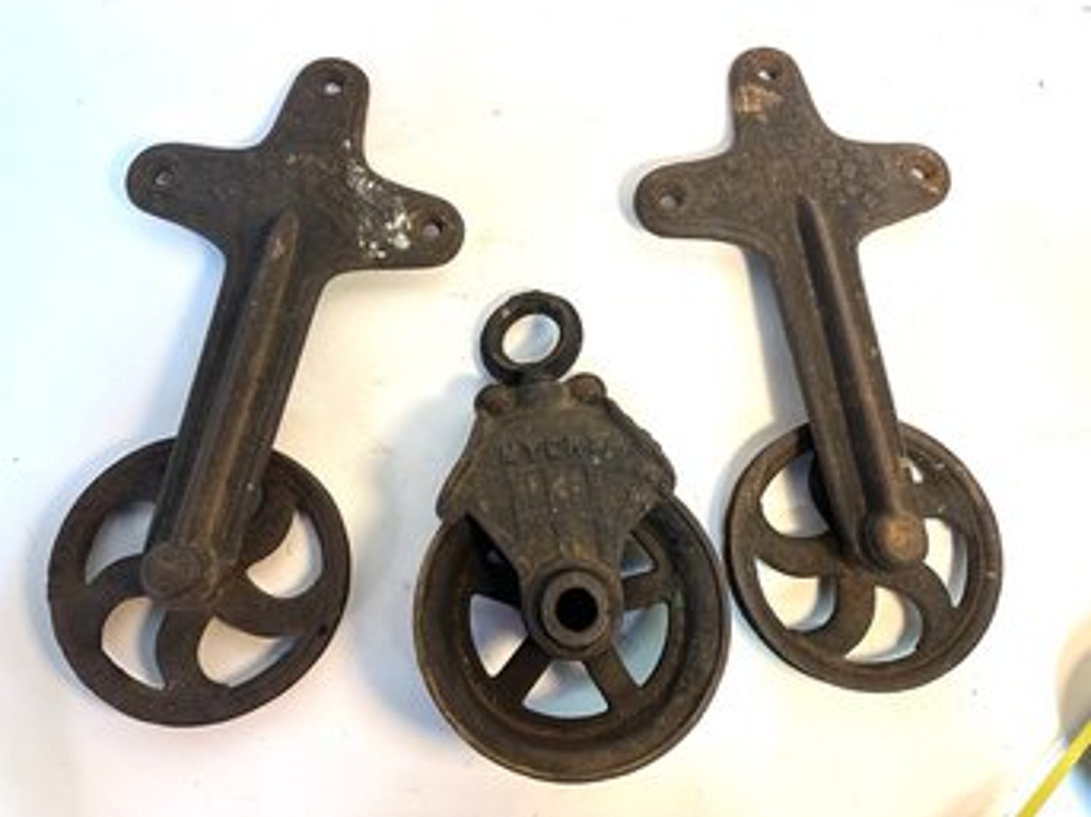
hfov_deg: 71.6
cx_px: 546
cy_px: 408
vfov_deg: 56.8
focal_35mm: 24
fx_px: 756
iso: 160
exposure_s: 1/120
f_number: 1.78
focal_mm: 6.86
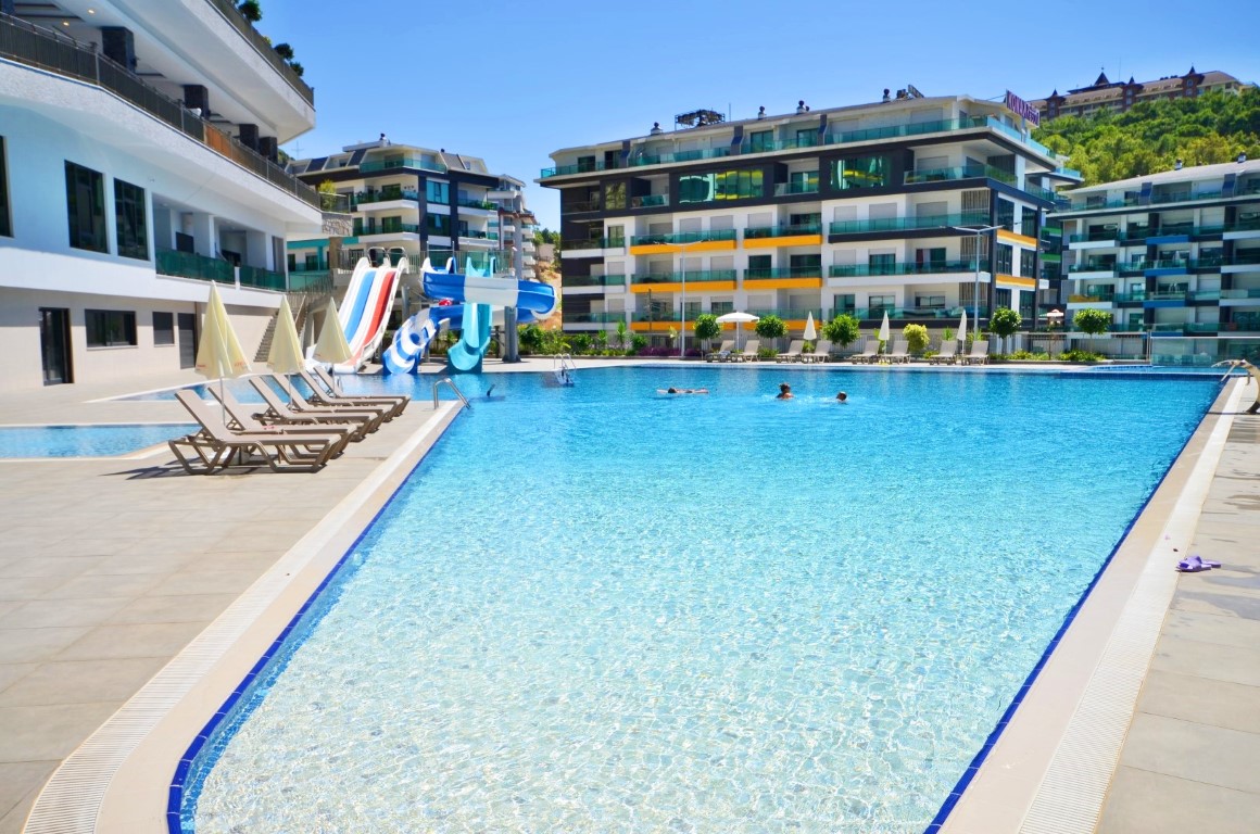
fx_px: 1048
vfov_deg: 43.4
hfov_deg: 62.0
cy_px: 417
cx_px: 630
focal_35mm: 30
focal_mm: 20
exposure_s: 1/400
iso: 200
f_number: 11
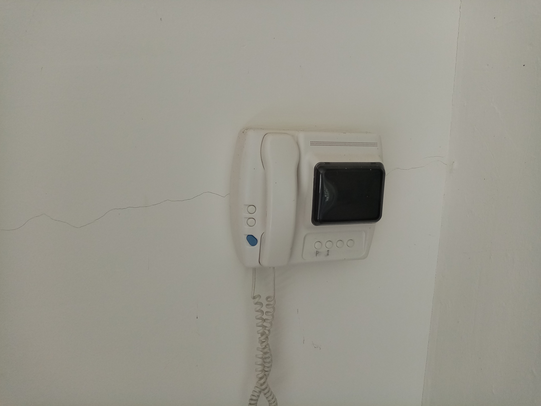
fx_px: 406
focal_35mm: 26
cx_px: 270
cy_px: 203
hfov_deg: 67.3
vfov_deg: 53.1
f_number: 1.8
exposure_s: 1/100
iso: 119
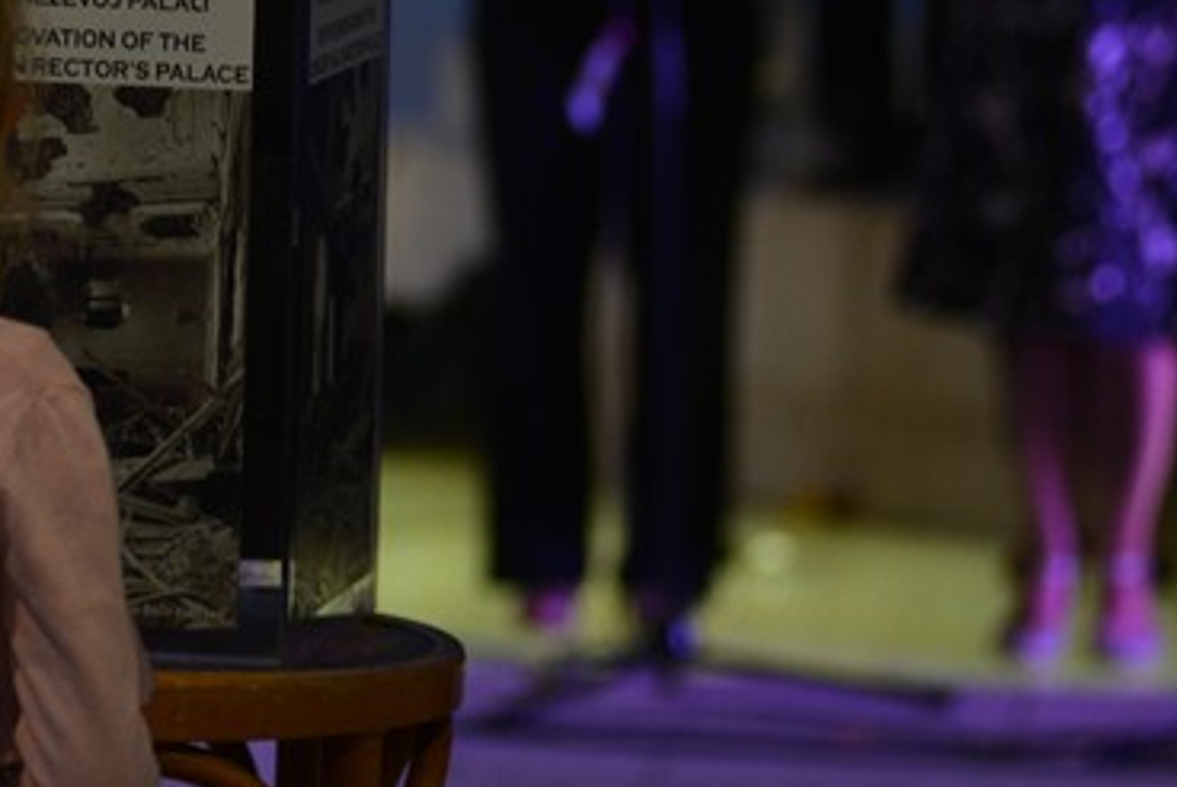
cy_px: -90
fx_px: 9554
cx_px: -35
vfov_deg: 4.7
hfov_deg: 7.0
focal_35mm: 292
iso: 800
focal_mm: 105
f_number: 2.8
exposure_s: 1/50
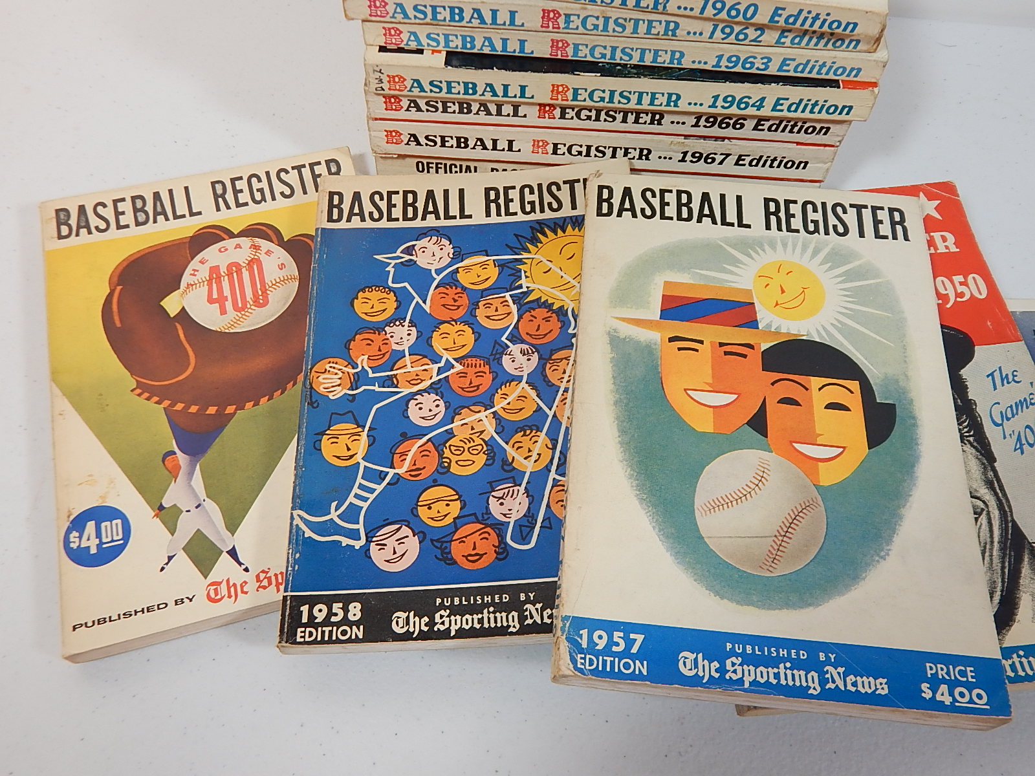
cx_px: 518
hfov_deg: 63.4
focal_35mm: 28
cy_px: 388
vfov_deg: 49.7
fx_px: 837
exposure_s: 1/40
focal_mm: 5.1
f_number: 3.2
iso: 125
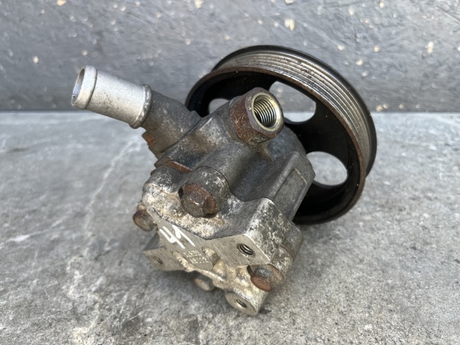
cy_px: 172
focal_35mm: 26
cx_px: 230
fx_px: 345
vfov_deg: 53.0
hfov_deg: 67.3
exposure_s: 1/122
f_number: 1.6
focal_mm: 5.1
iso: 64
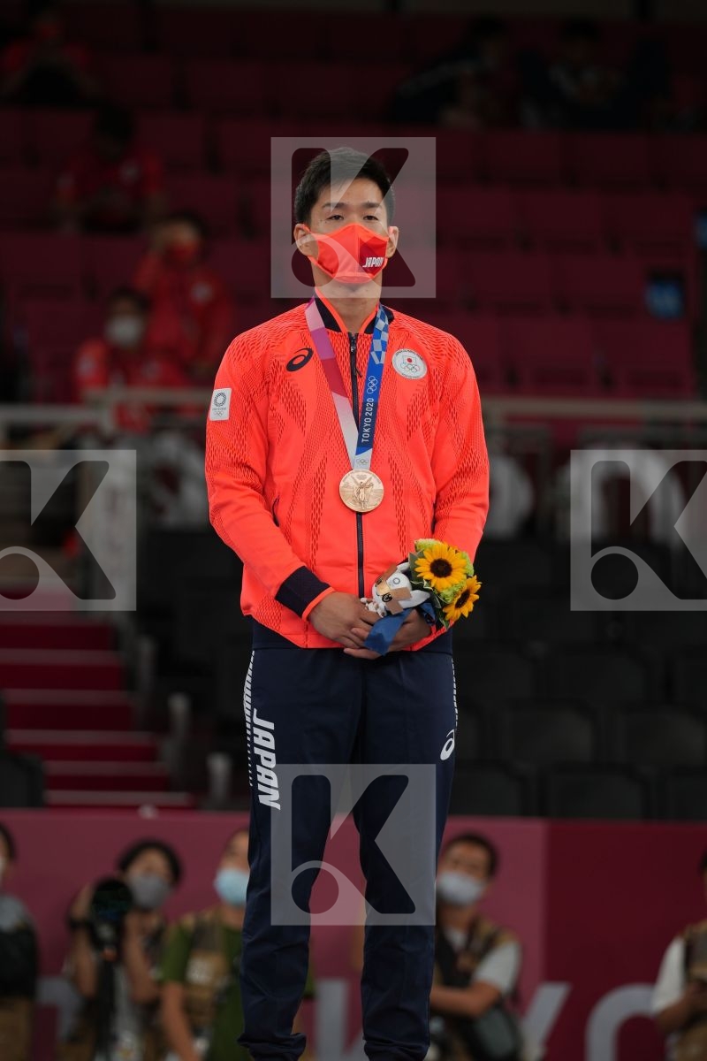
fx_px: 8130
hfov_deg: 5.0
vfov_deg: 7.5
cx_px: 354
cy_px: 530
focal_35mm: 276
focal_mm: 184
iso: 125
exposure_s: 1/250
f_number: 2.8
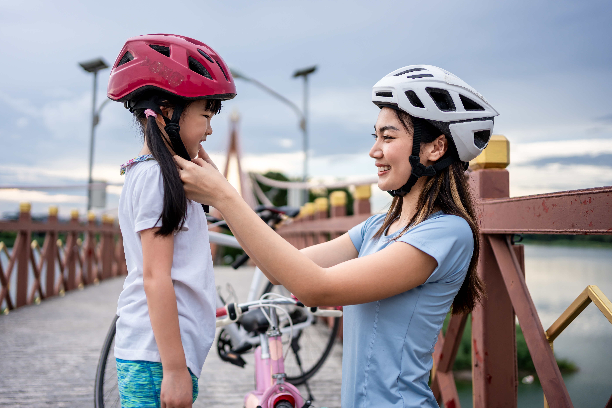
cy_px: 204
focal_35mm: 35
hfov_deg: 54.4
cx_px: 306
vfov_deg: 37.9
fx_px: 595
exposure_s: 1/2000
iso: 250
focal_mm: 35
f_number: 2
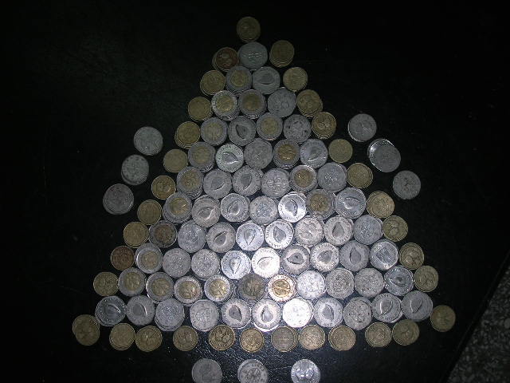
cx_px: 255
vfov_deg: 27.0
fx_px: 796
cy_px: 192
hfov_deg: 35.5
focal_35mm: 54
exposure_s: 1/60.1
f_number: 3.4
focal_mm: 9
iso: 50
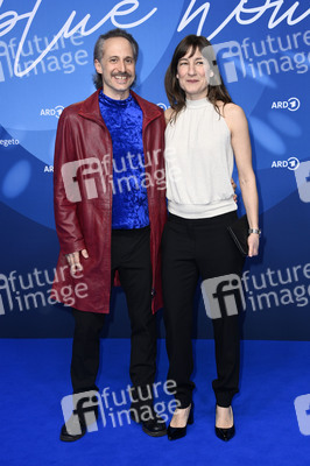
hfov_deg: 23.3
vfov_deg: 34.5
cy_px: 233
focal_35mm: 58
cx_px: 155
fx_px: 750
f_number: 5.6
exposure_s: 1/250
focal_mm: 58
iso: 1250
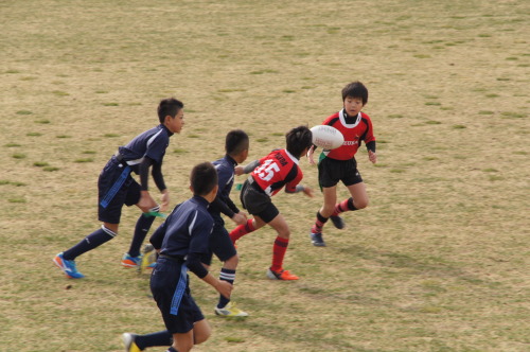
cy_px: 176
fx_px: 4411
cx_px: 265
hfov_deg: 6.9
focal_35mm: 300
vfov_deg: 4.6
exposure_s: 1/160
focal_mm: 200
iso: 320
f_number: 16
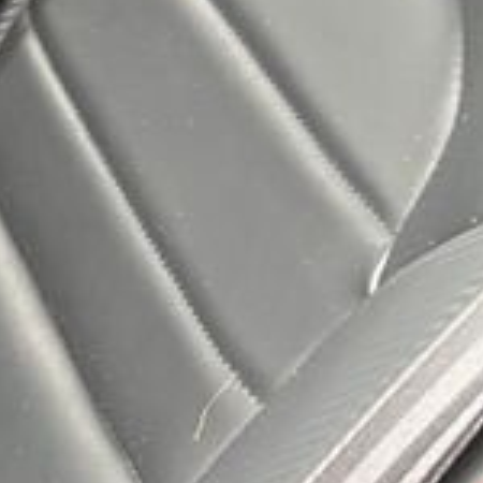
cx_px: -889
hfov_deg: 9.2
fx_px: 2478
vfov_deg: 11.1
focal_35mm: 157
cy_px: 419
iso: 200
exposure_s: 1/60
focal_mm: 5.96
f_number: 1.6
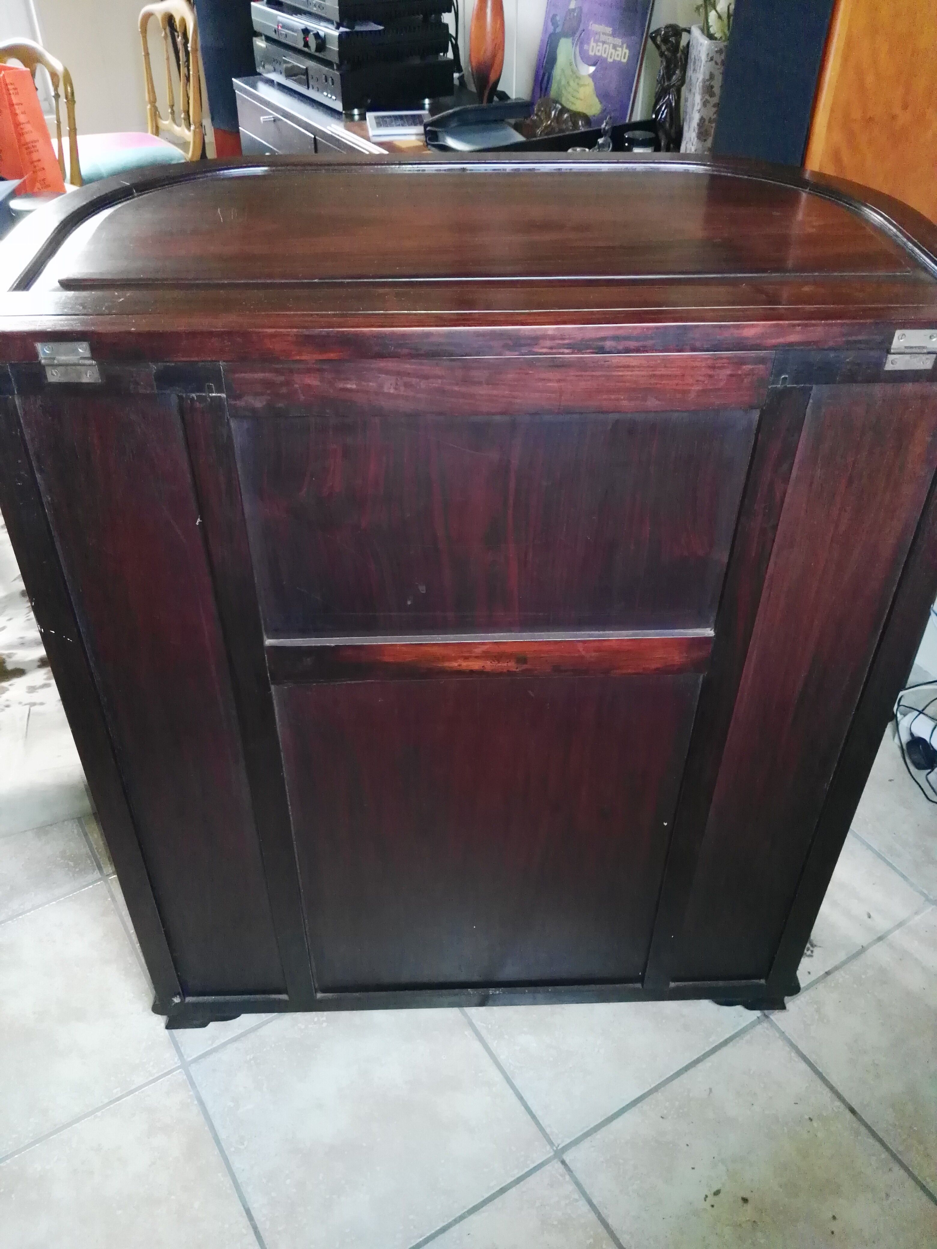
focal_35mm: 28
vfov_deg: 63.4
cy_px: 624
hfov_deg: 49.7
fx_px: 1011
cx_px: 468
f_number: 2
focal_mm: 2.96
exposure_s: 1/17
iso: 484
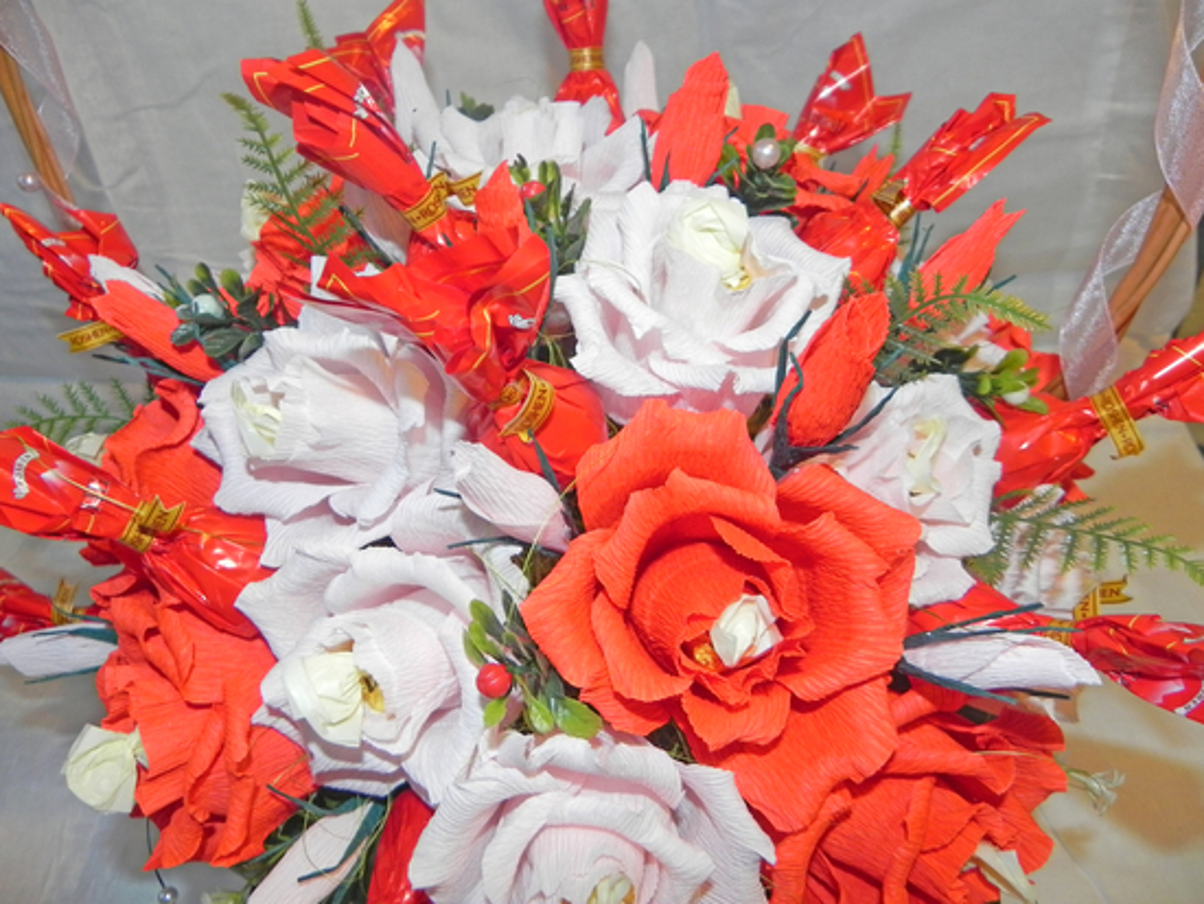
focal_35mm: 26
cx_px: 602
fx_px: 905
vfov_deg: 53.1
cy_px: 452
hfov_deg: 67.3
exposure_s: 1/30
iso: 200
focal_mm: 4.6
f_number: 2.8
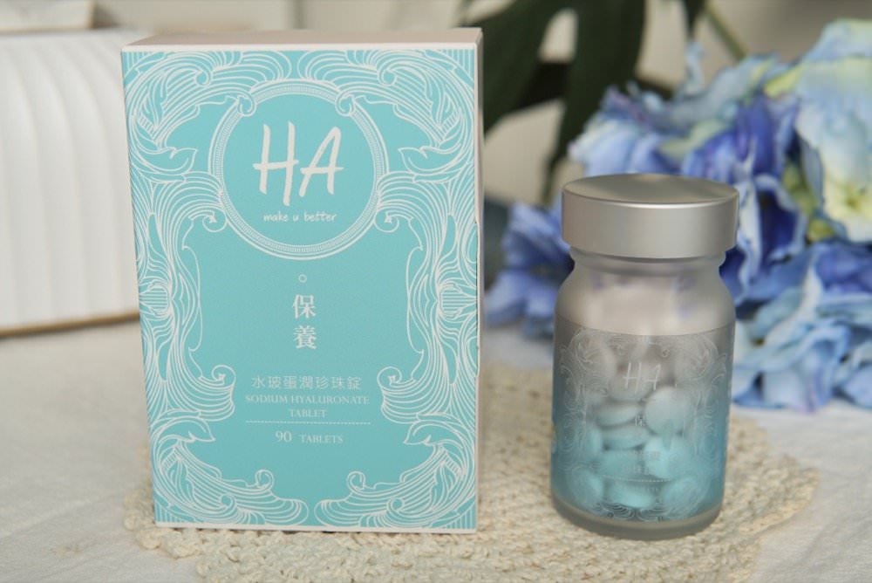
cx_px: 436
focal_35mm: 45
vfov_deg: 29.9
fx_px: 1091
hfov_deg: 43.6
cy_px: 292
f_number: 4.5
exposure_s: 1/160
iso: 100
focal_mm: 30
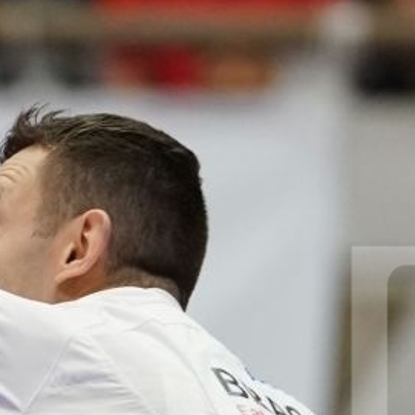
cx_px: -25
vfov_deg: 1.6
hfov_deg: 1.6
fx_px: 15300
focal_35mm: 1128
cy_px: 386
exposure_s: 1/1000
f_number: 2.8
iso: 4000
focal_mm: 200
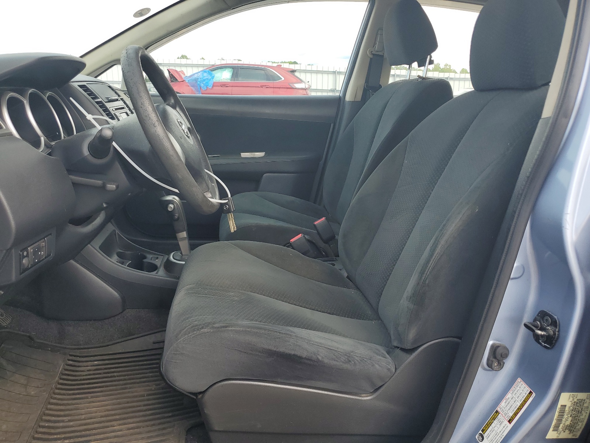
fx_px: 443
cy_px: 222
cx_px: 295
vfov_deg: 53.1
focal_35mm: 26
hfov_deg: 67.3
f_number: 1.5
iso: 50
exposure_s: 1/625
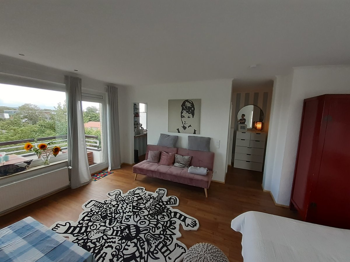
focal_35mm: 13
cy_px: 131
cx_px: 175
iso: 50
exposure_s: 1/120
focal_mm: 1.13
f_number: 2.2
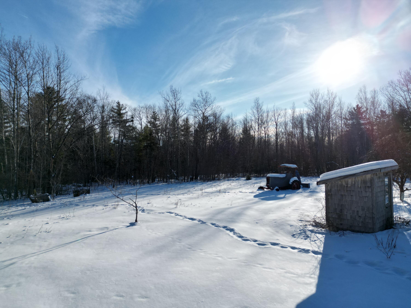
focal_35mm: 24
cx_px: 206
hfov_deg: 71.6
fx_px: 285
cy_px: 154
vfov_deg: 56.8
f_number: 1.7
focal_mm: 6.72
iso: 140
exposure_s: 1/6400
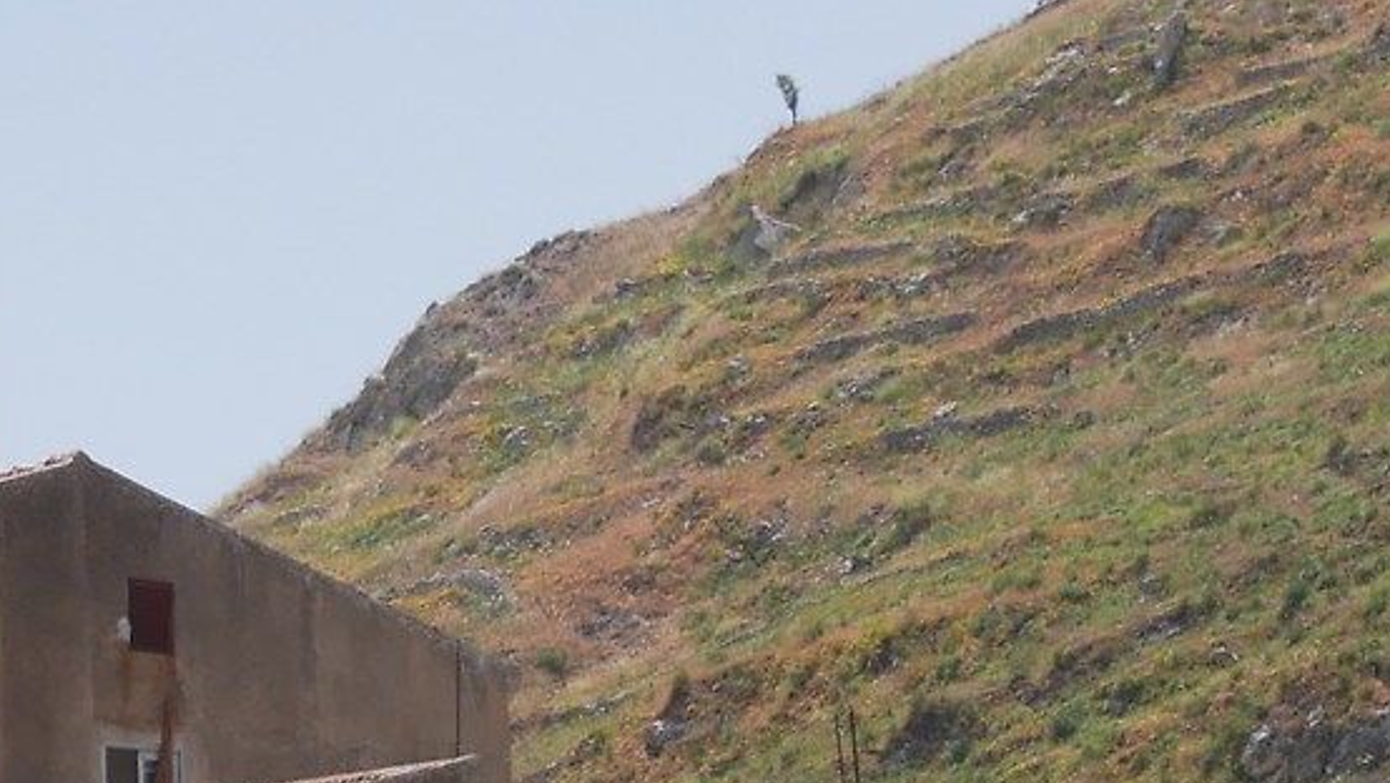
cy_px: 1814
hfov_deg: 7.1
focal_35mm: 302
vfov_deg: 4.0
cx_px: 898
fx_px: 11134
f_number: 11
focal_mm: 32
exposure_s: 1/250
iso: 200
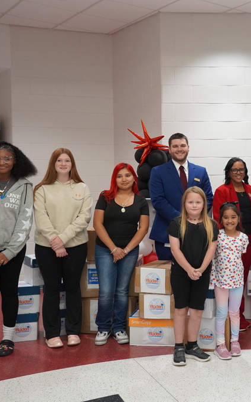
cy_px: 201
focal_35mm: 46
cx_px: 251
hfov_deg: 26.5
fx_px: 504
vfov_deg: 43.5
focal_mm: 20
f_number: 4
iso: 1600
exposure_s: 1/160
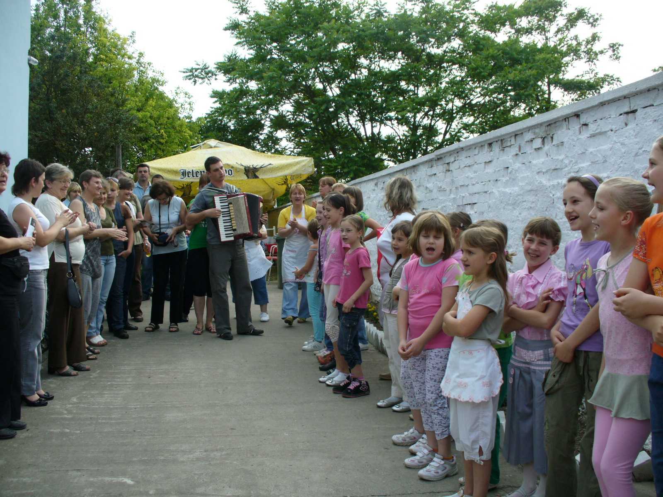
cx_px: 332
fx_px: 709
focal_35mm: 37
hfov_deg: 50.1
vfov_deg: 38.7
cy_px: 248
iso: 80
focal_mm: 6.1
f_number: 2.8
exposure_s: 1/320
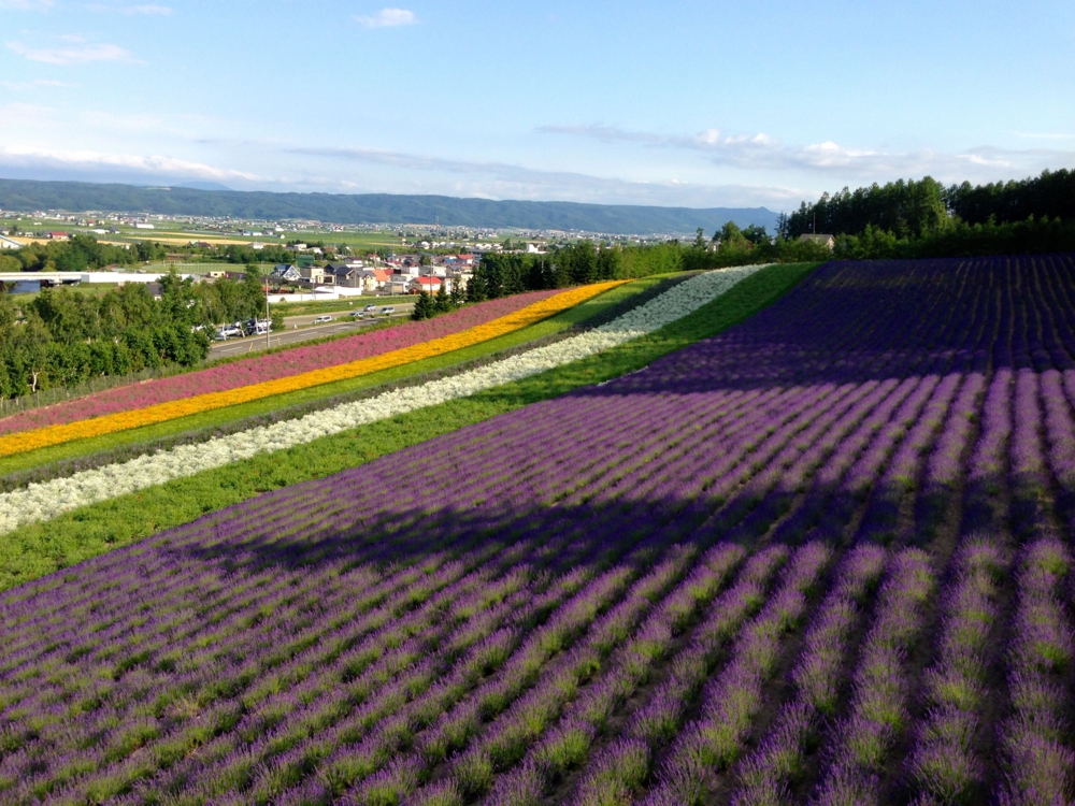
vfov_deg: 42.9
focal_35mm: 33
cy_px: 403
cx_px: 538
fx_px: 1025
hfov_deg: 55.4
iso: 50
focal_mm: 4.13
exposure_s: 1/1063
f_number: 2.4
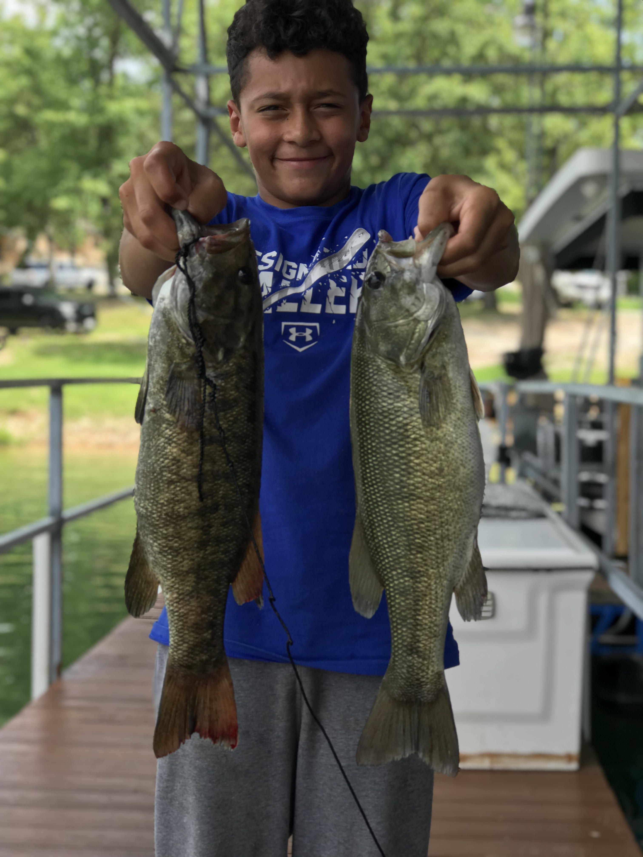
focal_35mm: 57
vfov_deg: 33.8
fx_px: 1412
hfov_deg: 25.7
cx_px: 322
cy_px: 428
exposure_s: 1/189
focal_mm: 6.6
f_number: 2.8
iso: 20
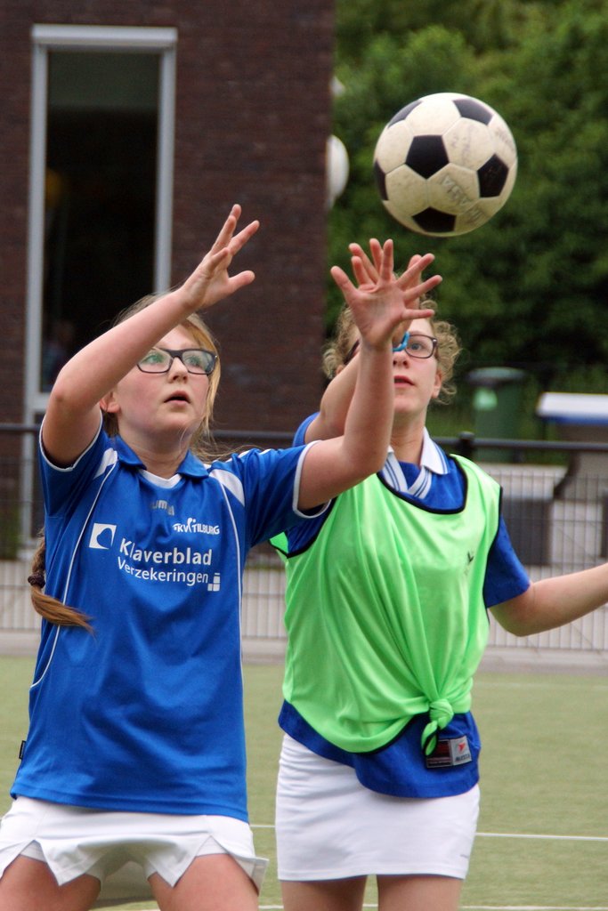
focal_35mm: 202
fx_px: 5128
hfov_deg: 6.8
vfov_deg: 10.2
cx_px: 304
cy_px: 456
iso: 640
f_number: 6.3
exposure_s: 1/640
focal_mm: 135
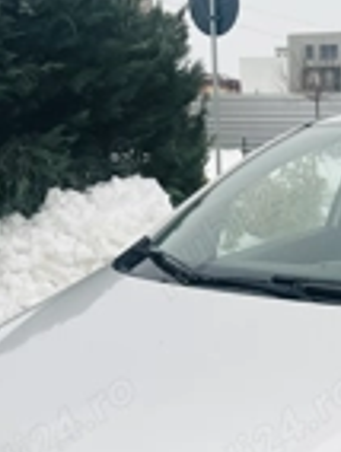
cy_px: 506
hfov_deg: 19.4
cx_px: 366
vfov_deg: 24.7
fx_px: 956
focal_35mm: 73
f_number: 1.6
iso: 40
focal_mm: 5.1
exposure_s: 1/289
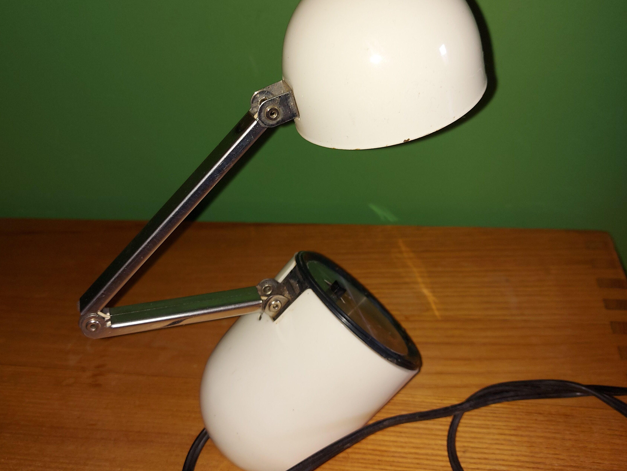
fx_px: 598
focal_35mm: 33
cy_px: 198
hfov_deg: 55.3
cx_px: 305
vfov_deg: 42.8
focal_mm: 5.23
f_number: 1.8
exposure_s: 1/50
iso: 40
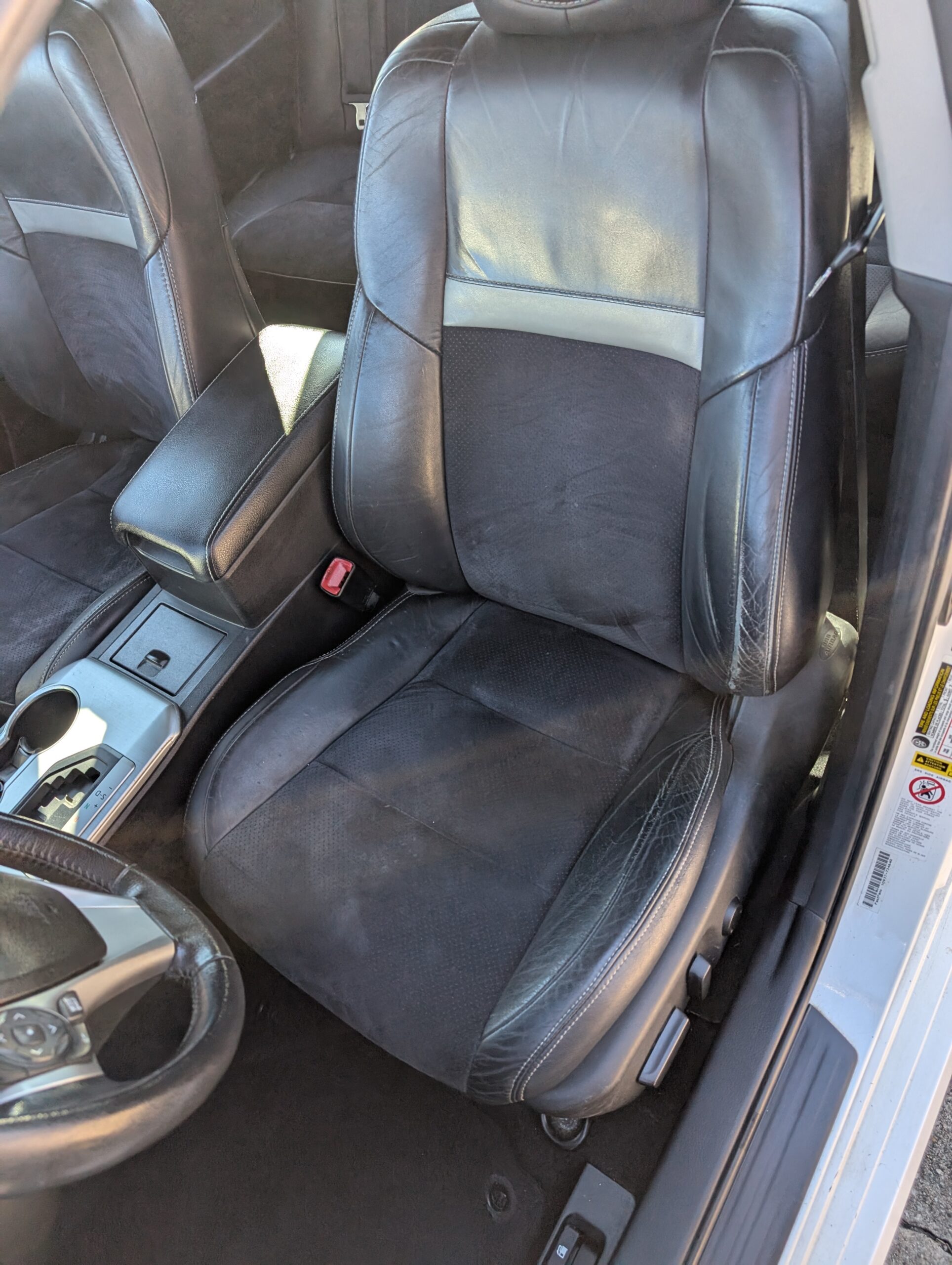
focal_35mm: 24
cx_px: 476
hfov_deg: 56.9
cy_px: 632
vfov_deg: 71.5
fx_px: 878
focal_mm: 6.9
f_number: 1.68
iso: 110
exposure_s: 1/503
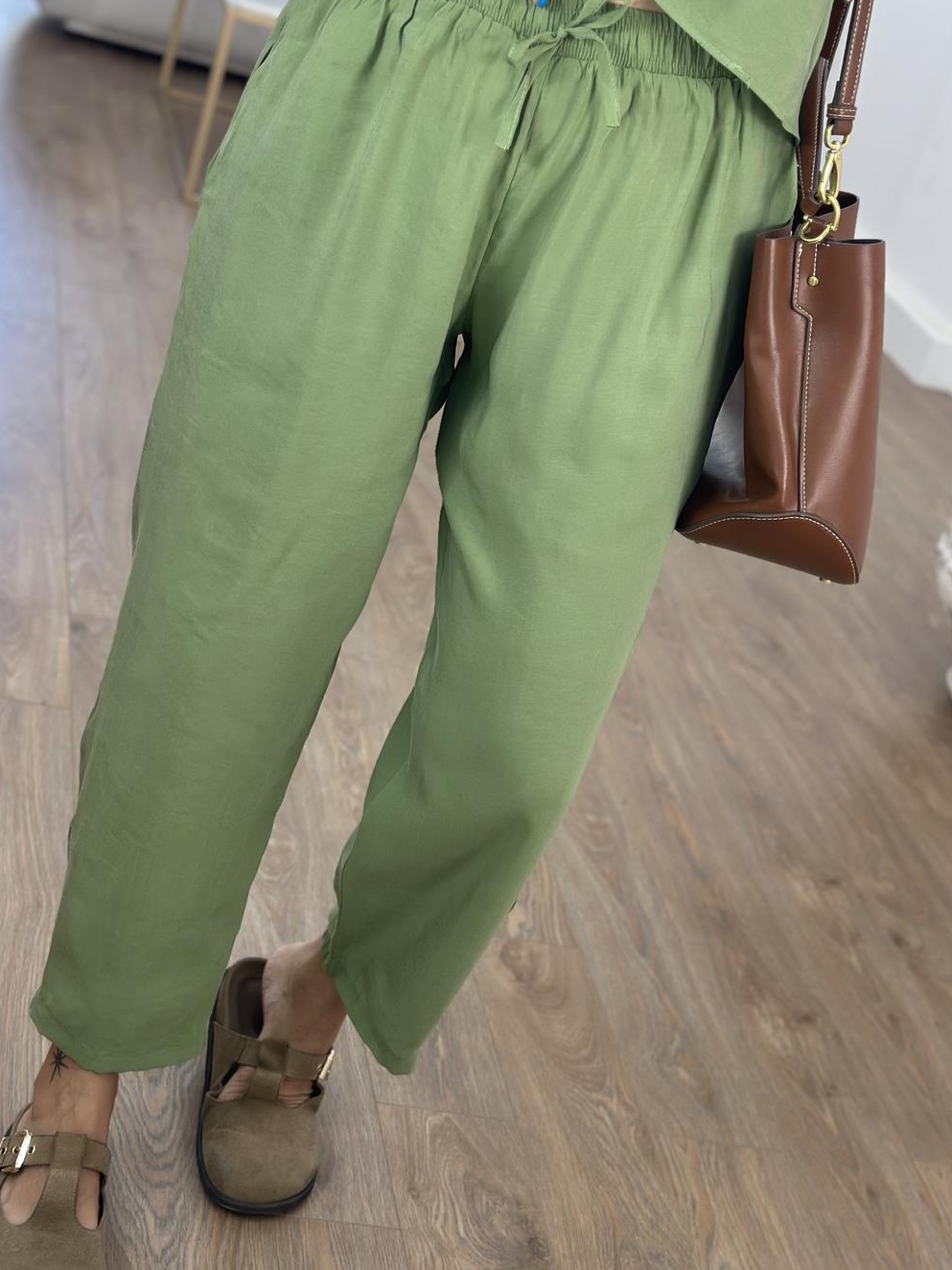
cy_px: 594
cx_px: 386
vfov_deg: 33.2
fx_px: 2127
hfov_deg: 25.2
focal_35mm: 58
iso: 80
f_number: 1.78
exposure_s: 1/136
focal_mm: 6.86
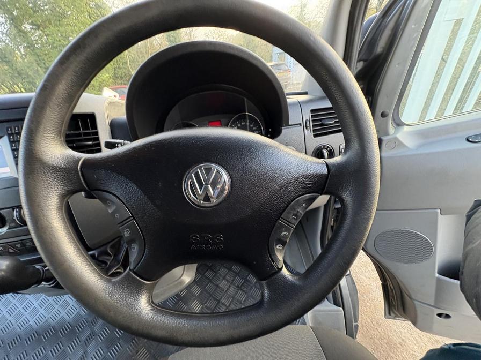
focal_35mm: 14
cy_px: 180
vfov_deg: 85.7
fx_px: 195
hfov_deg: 102.1
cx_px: 240
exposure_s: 1/60
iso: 320
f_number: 2.2
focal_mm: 2.22
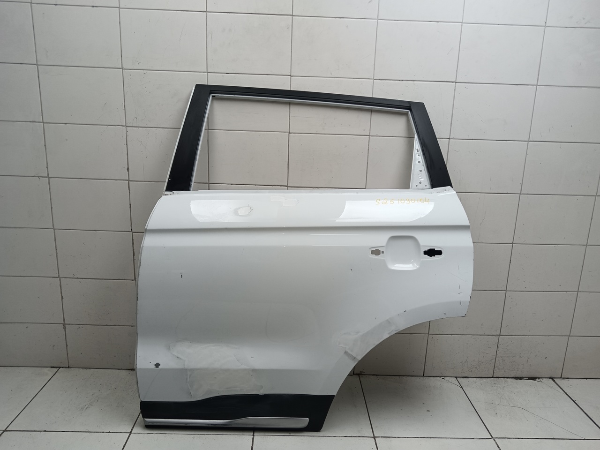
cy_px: 225
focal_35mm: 27
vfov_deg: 51.4
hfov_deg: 65.3
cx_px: 300
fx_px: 468
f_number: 1.9
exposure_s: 1/100
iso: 204
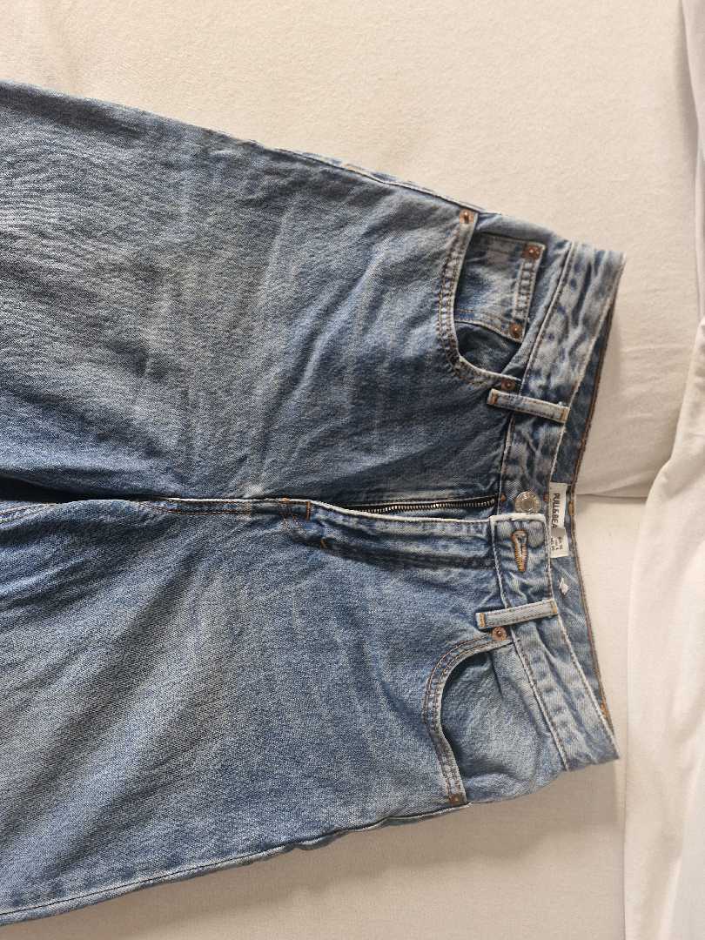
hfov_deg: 58.9
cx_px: 352
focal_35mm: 23
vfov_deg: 73.9
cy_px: 470
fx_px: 625
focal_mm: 5.54
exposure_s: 1/100
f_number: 1.8
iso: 50
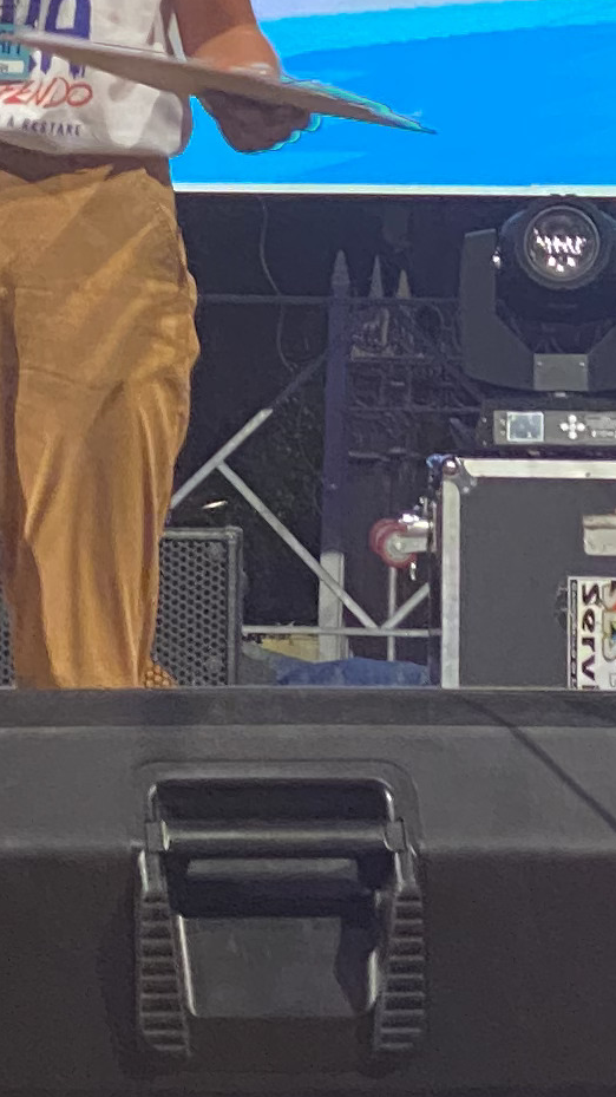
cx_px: 273
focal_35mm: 246
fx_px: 7149
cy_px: -733
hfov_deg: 4.9
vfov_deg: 8.5
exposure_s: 1/50
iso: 200
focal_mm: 6
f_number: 2
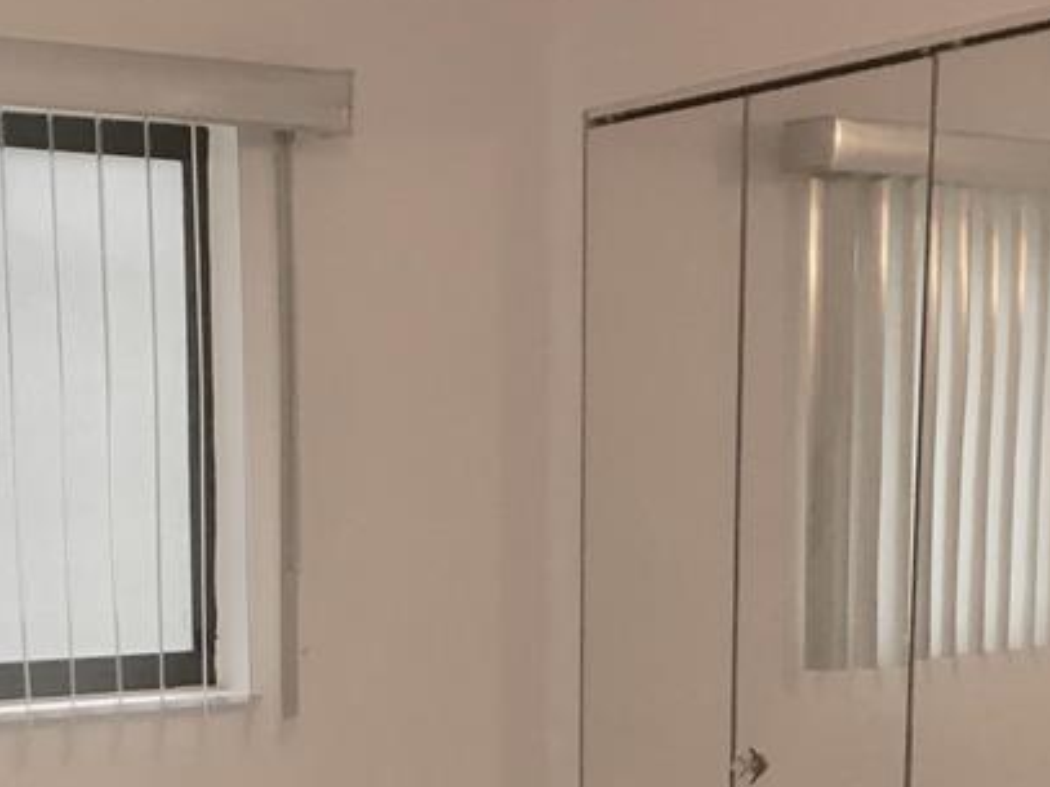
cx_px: 304
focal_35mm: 73
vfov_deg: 19.2
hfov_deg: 26.4
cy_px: 890
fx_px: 2214
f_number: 2.2
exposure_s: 1/30
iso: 50
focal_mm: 4.15
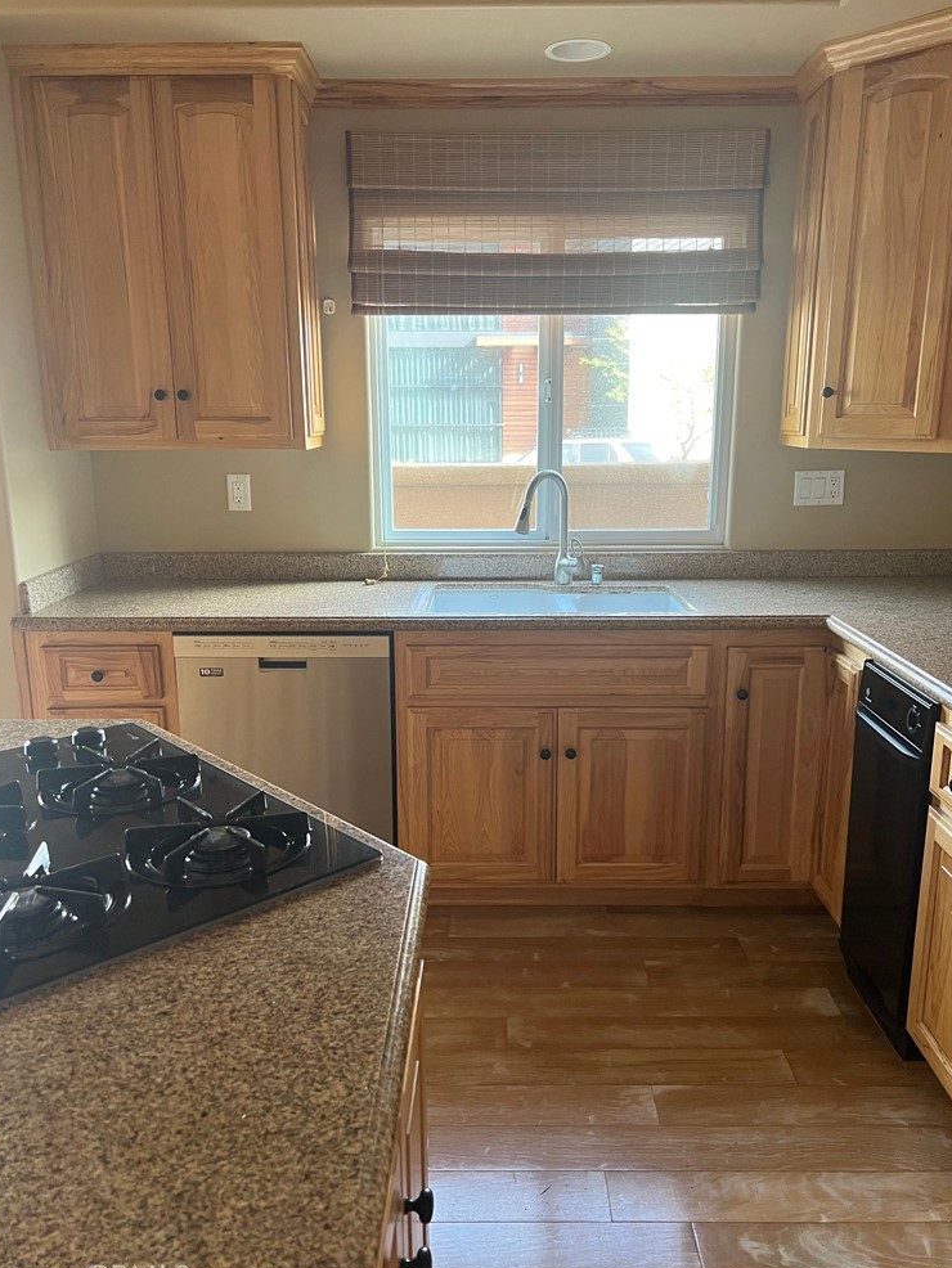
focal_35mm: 27
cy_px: 637
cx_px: 481
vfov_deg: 65.3
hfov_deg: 51.4
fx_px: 990
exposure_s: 1/96
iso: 125
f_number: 1.5
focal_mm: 5.7
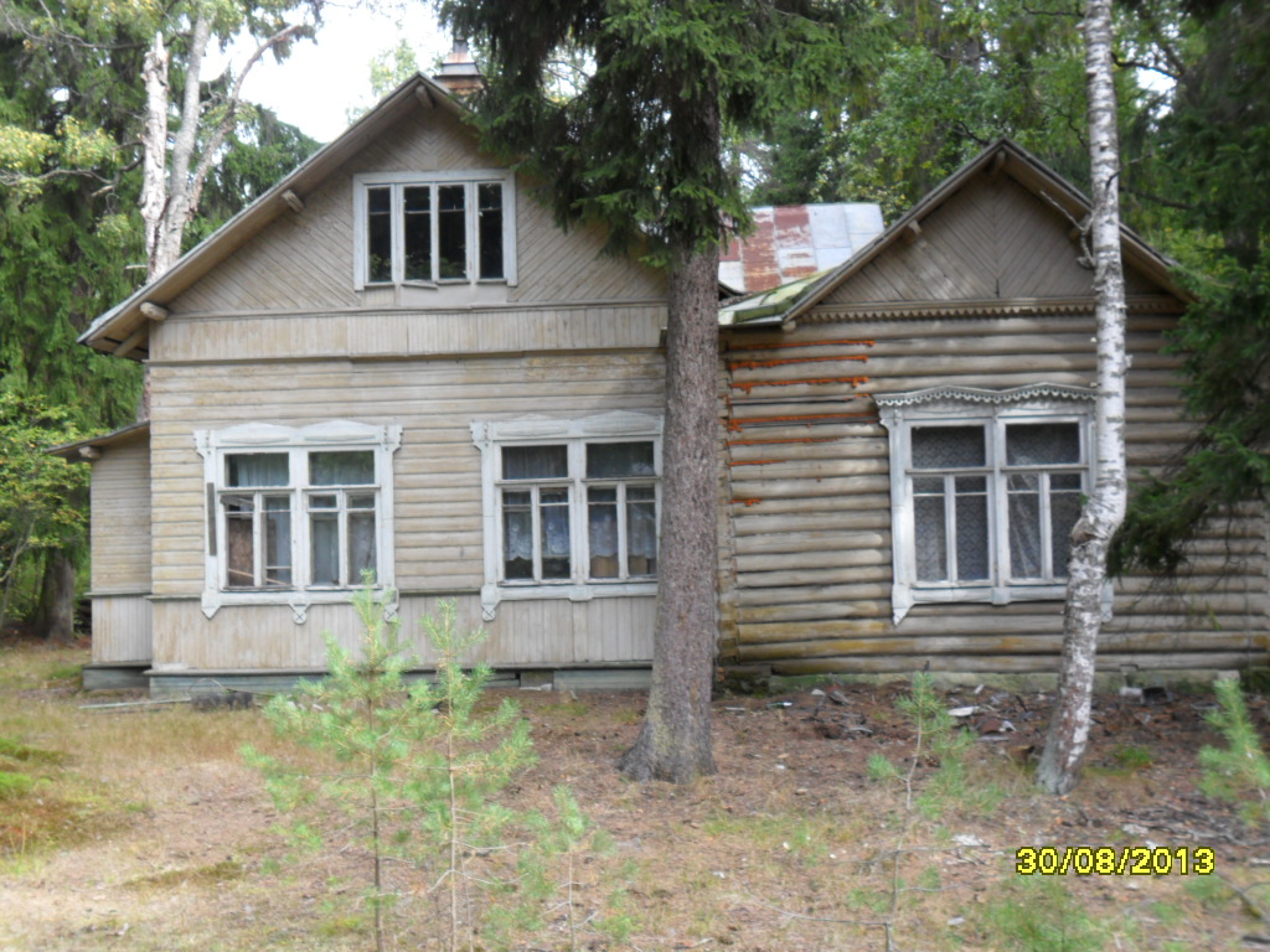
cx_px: 635
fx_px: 1357
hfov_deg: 50.1
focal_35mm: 37
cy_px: 476
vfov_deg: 38.7
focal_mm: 6.6
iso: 100
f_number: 4
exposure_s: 1/60
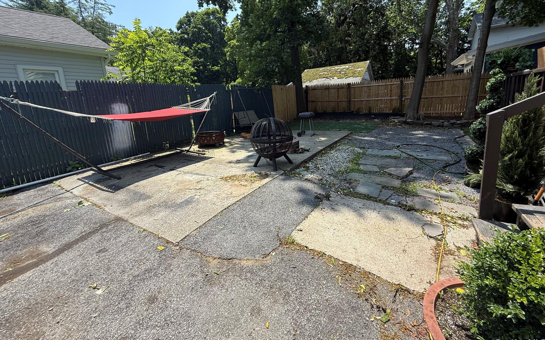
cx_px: 274
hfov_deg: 101.5
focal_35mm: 15
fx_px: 223
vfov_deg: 74.3
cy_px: 143
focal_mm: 2.22
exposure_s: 1/1001
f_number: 2.2
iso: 50
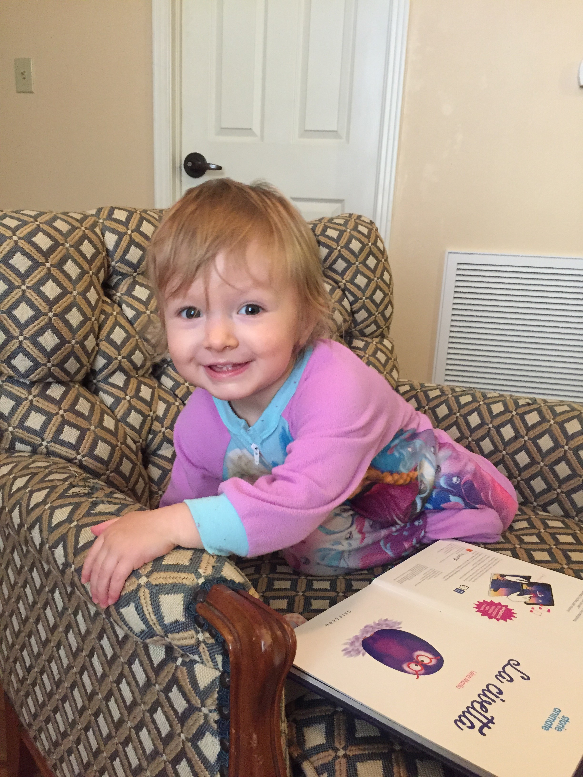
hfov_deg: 48.2
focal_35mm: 29
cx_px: 292
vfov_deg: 61.7
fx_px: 651
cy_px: 388
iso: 250
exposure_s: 1/30
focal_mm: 4.15
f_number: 2.2
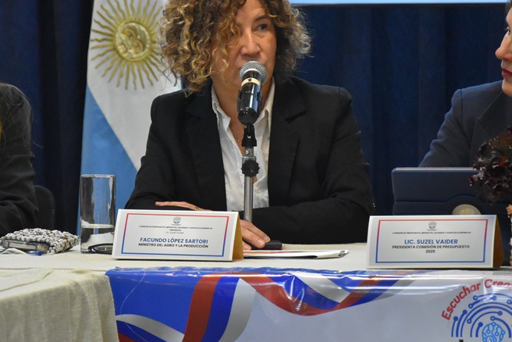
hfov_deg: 8.4
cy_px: 103
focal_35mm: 246
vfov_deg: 5.6
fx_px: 3497
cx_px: 219
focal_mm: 105
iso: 3200
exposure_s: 1/250
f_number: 5.6
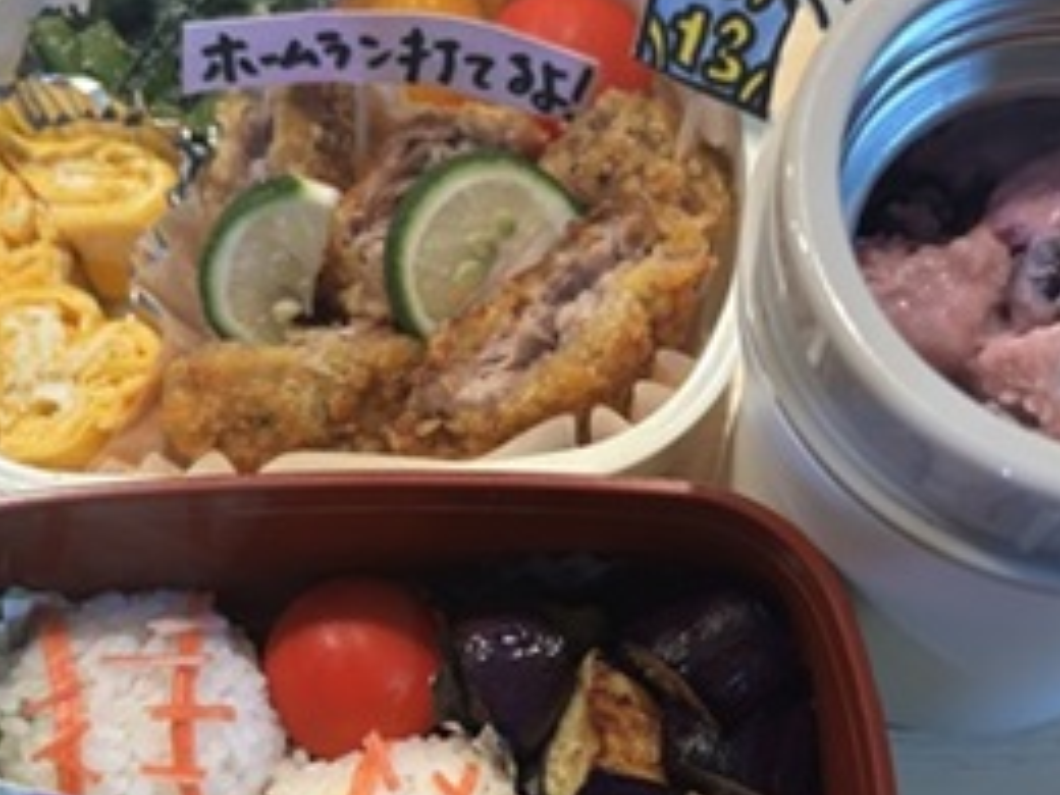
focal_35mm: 48
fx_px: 1470
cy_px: 530
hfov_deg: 39.6
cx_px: 579
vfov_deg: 30.0
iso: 160
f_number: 1.6
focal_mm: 5.96
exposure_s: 1/50
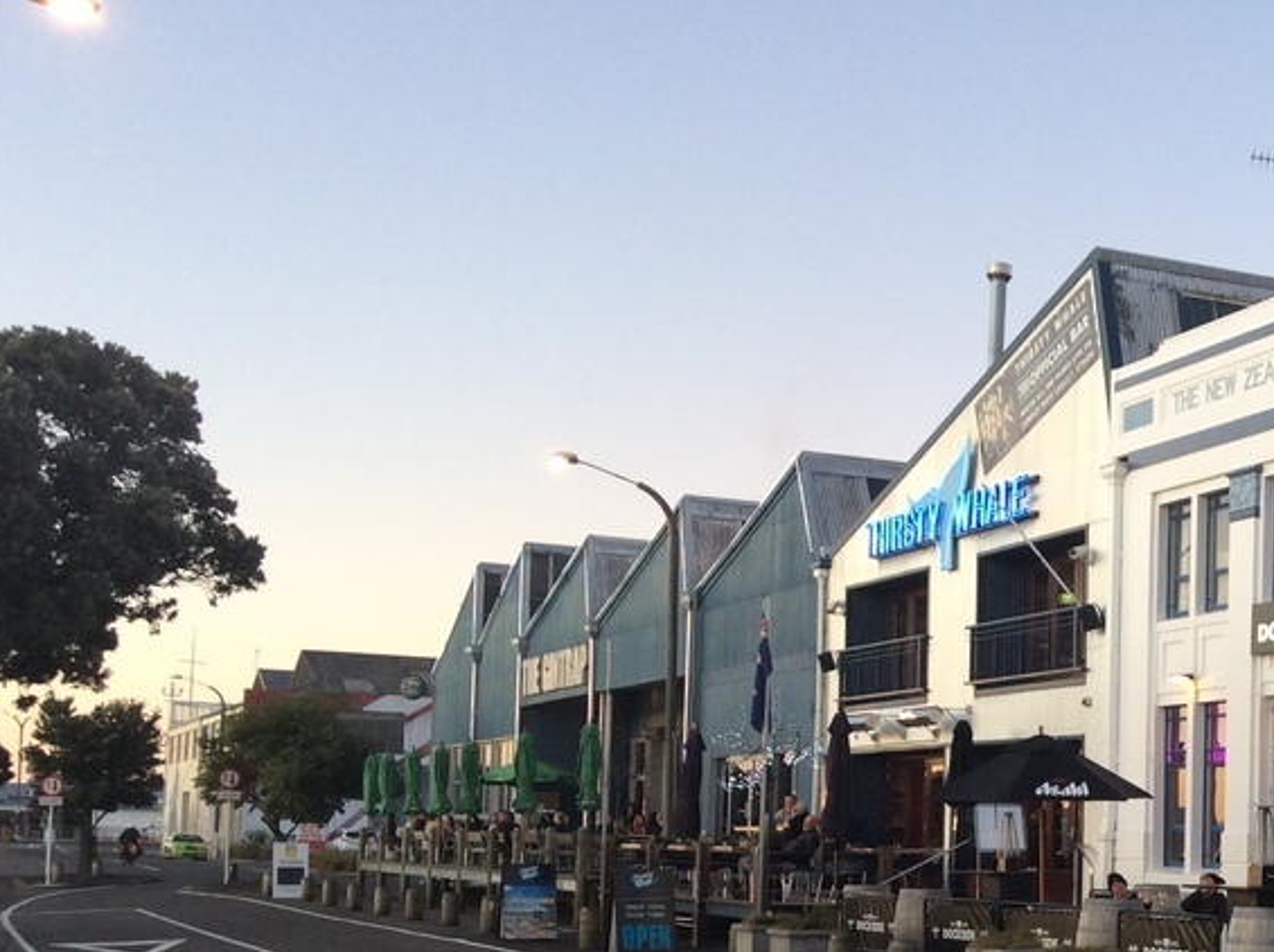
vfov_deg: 24.8
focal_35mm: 58
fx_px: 2131
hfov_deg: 32.0
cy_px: 737
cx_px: 1085
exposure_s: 1/33
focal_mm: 3.3
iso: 32
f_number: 2.4
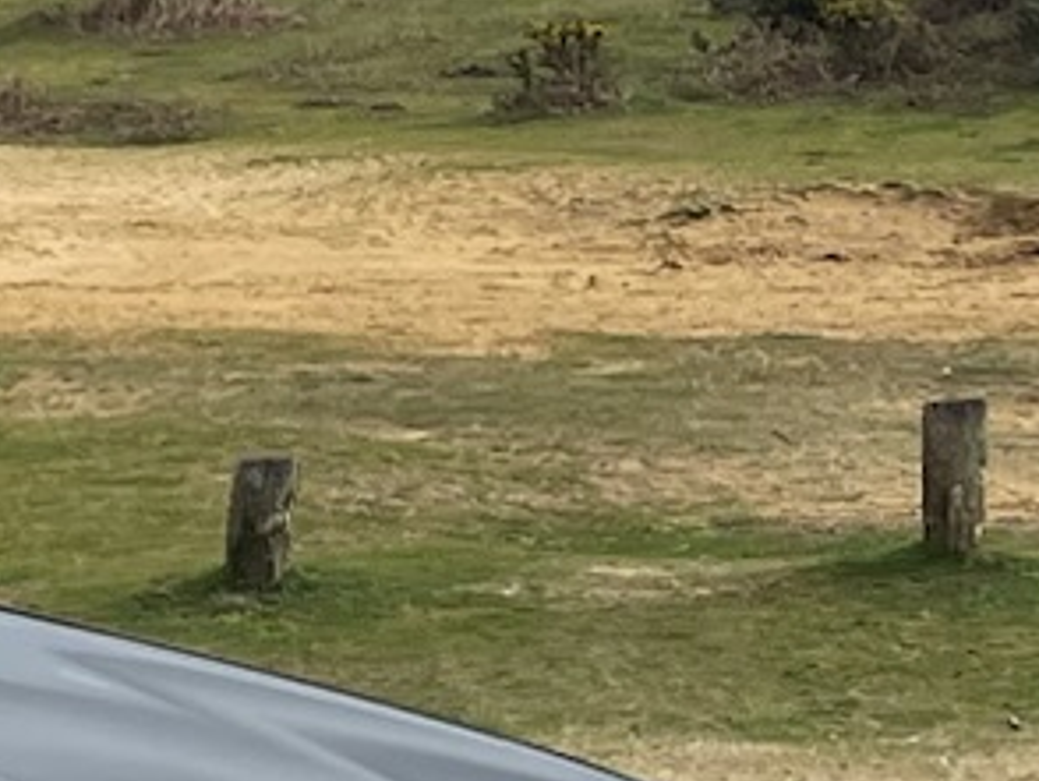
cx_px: -1021
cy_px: 615
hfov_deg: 10.1
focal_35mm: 181
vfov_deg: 8.2
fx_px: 5437
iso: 32
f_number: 1.6
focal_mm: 4.2
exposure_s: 1/3205
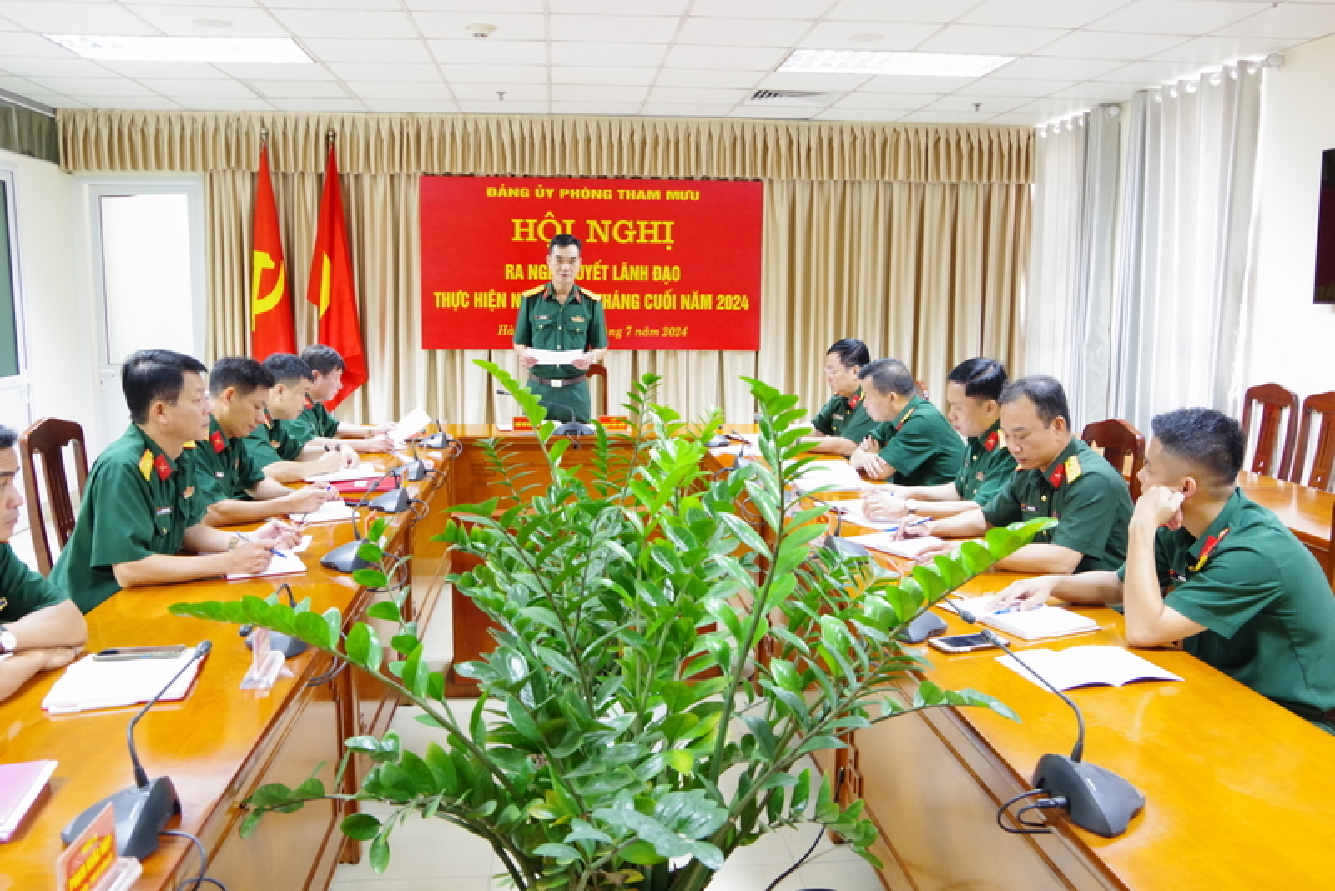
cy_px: 446
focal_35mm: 31
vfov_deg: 42.4
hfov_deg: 60.3
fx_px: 1150
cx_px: 668
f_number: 5.6
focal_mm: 21
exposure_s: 1/25
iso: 3200
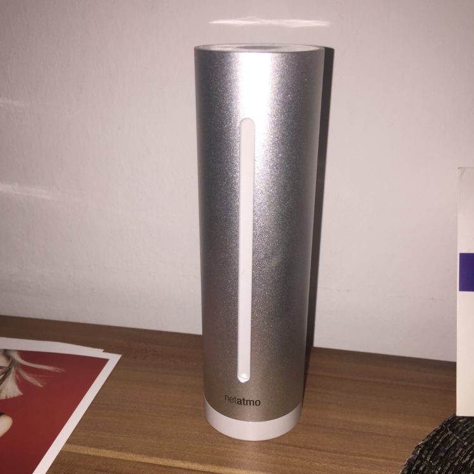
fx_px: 542
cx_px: 238
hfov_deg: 47.2
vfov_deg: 47.0
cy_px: 278
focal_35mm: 35
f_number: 2.2
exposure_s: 1/85
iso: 32
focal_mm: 4.15
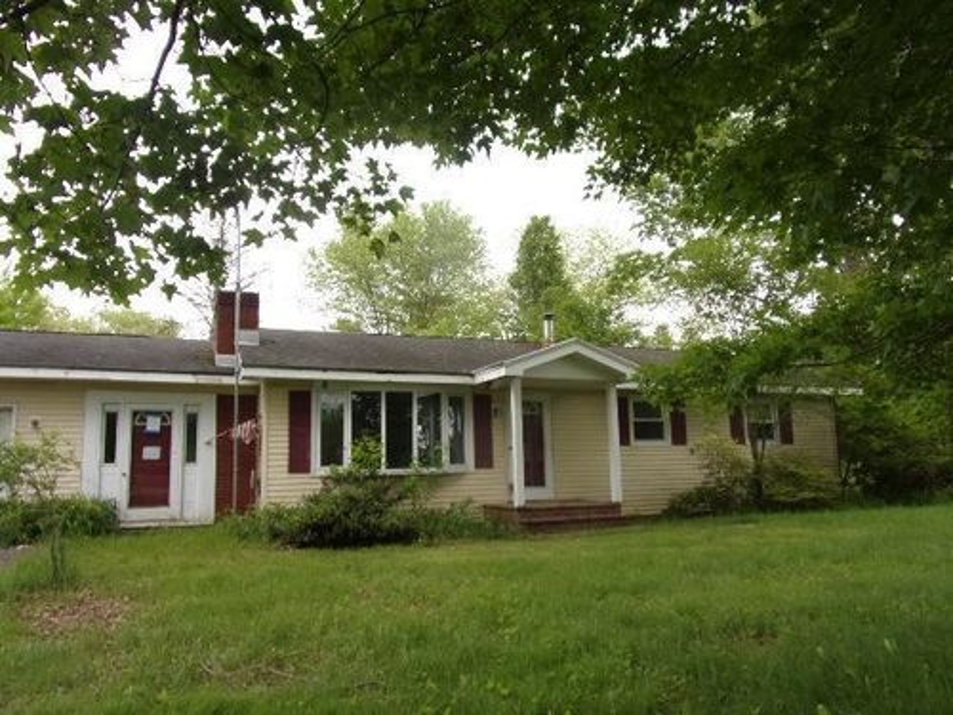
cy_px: 358
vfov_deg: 56.8
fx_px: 661
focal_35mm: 24
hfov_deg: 71.6
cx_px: 476
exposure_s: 1/170
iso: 80
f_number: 3.3
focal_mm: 4.3
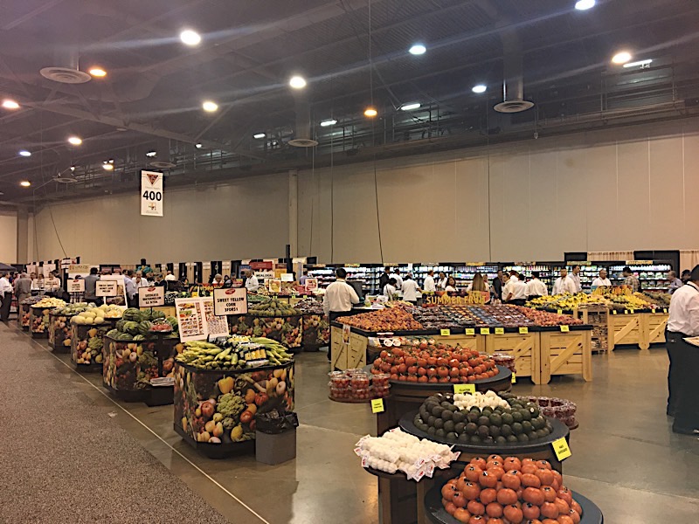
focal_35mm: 29
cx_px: 350
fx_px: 586
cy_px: 262
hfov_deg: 61.7
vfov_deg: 48.2
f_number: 2.2
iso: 80
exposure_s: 1/30
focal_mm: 4.15
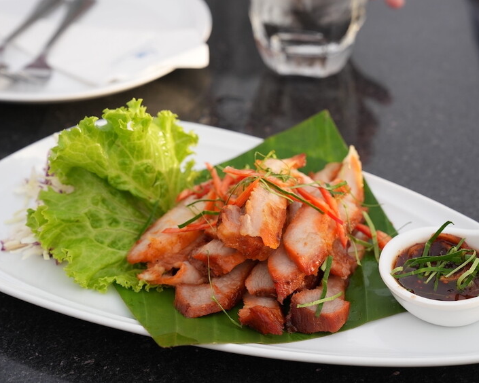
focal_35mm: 69
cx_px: 260
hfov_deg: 27.5
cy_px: 192
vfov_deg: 22.2
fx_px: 978
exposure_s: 1/320
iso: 640
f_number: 6.3
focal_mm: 61
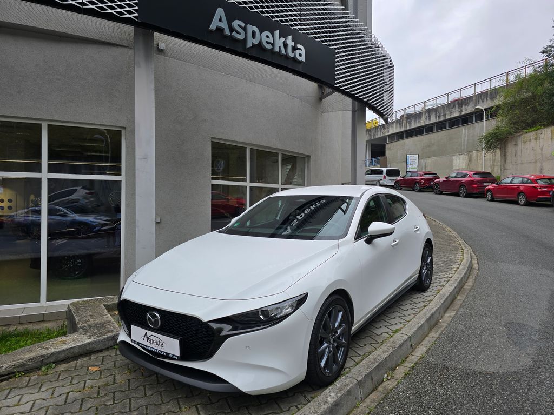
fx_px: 368
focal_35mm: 23
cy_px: 208
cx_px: 277
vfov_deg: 58.9
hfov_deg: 73.9
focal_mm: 6.3
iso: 12
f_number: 1.7
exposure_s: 1/215
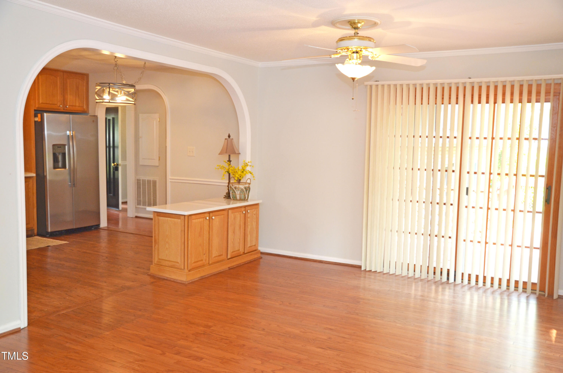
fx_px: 515
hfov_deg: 57.3
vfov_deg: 39.8
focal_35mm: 33
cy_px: 186
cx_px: 282
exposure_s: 1/100
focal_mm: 22
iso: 400
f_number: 4
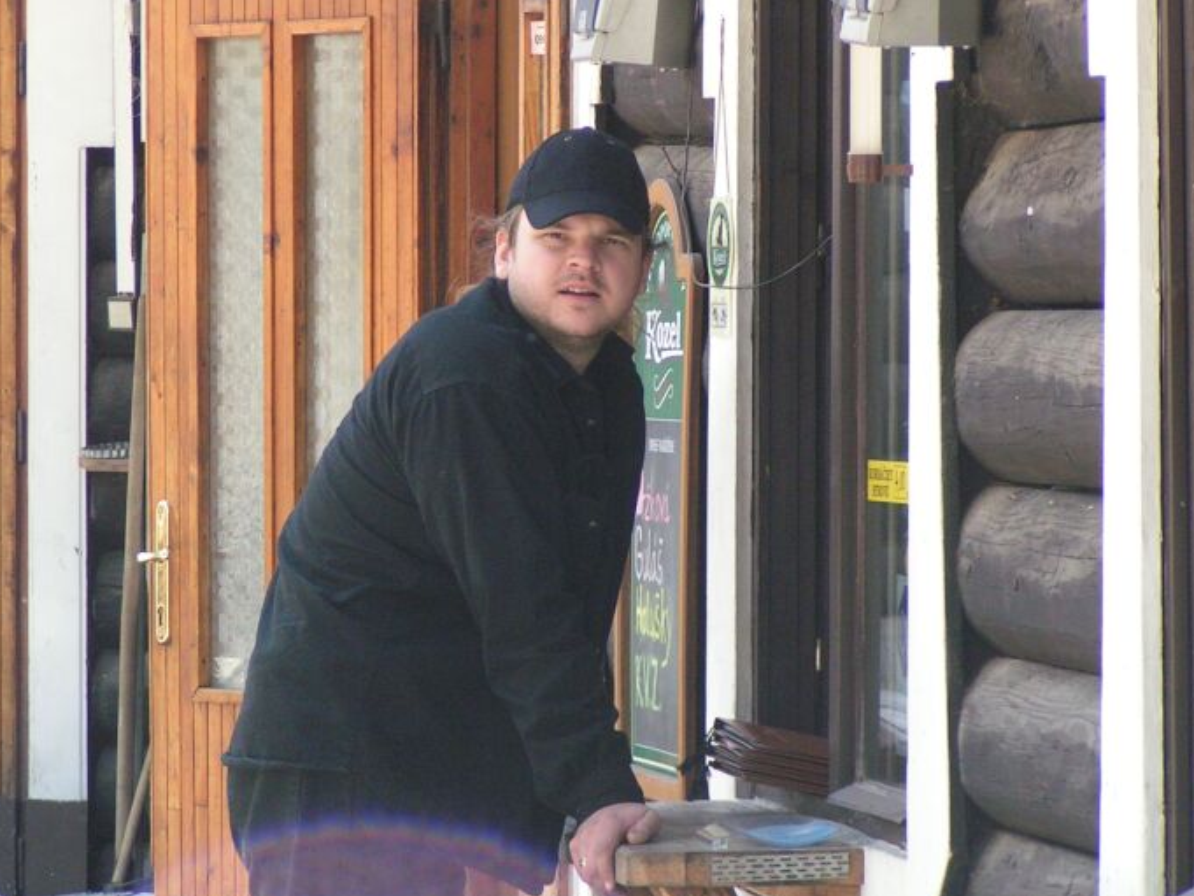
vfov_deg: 6.1
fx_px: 8349
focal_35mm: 242
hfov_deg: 8.2
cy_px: 382
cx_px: 533
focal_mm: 31.5
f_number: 3.5
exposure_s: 1/250
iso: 160
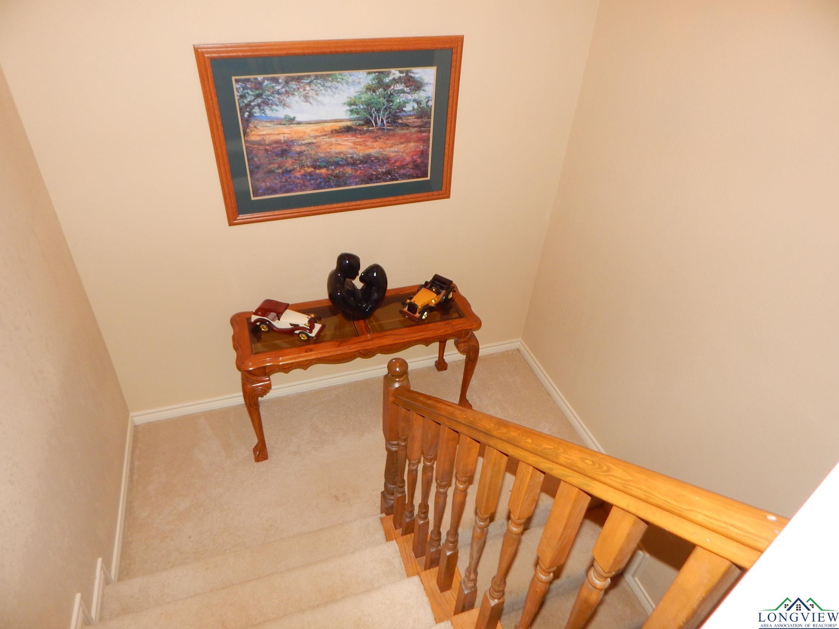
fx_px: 533
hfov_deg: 76.4
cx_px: 420
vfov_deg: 61.1
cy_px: 314
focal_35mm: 22
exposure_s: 1/30
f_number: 3
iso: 200
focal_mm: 4
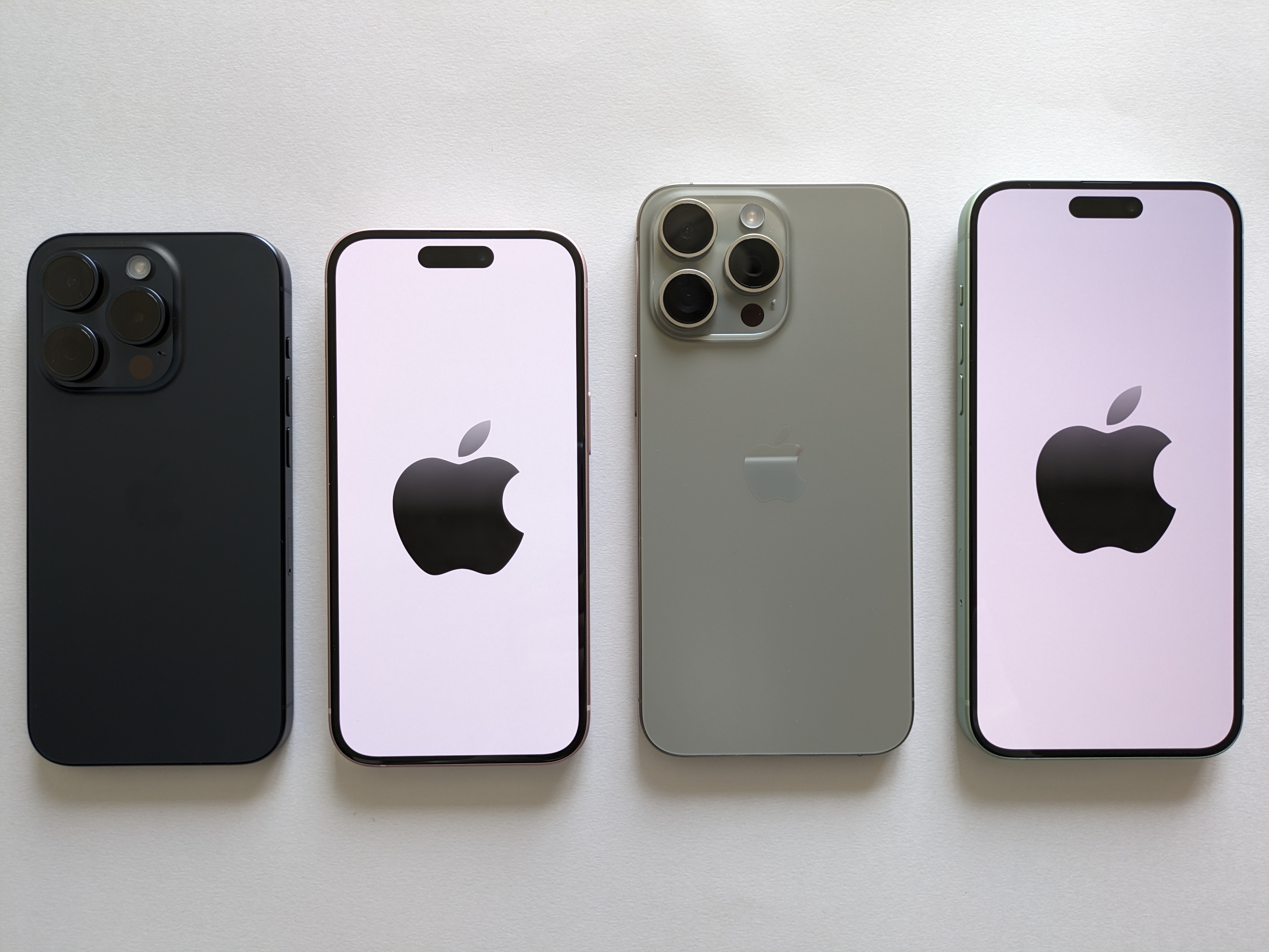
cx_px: 634
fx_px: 917
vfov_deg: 54.9
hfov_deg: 69.4
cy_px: 476
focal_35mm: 25
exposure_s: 1/124
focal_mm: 5.43
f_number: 1.89
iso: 67
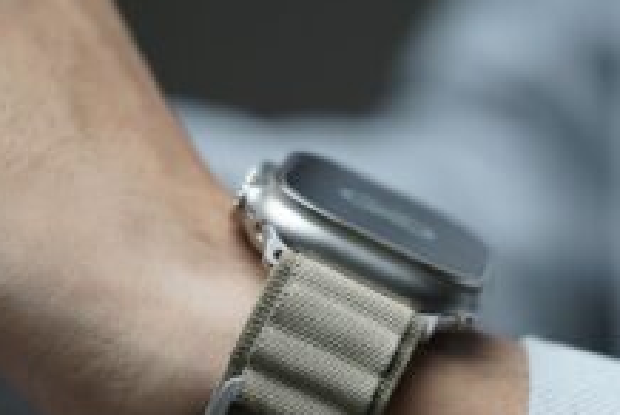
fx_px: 2845
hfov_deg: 12.4
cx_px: 279
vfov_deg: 8.3
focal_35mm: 165
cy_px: 371
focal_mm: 90
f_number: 3.5
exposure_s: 1/90
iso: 1600
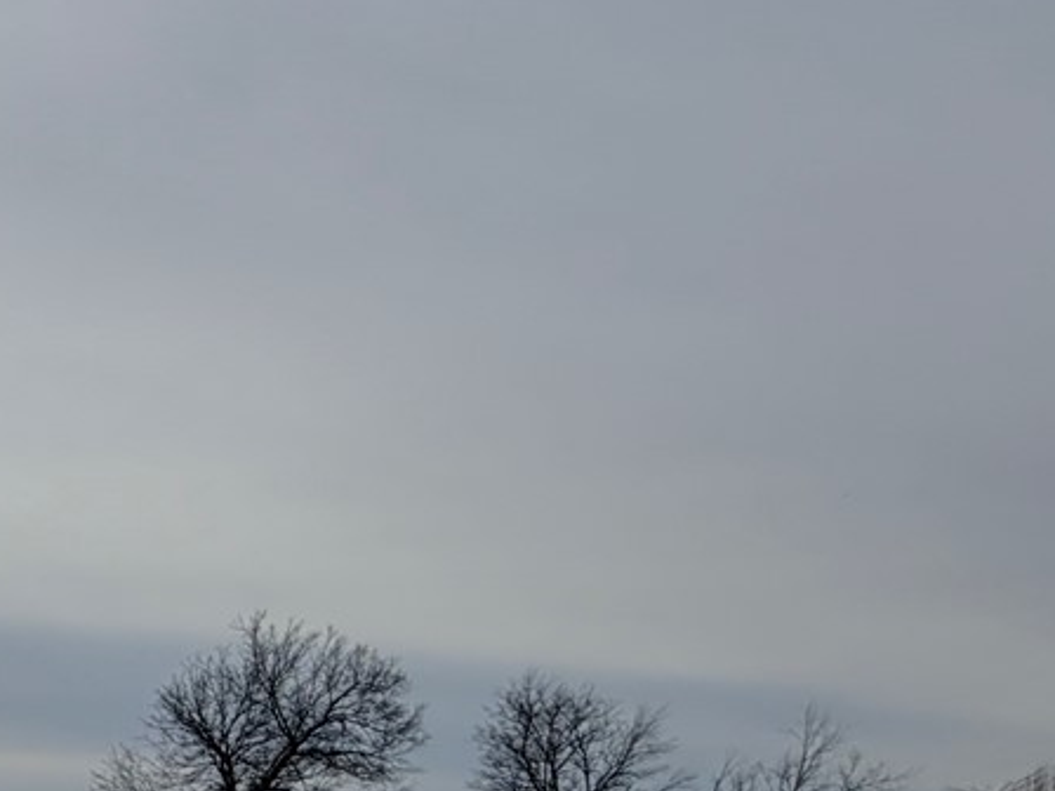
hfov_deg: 26.5
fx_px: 1829
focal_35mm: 60
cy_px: 890
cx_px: -367
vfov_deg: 22.9
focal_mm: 2.22
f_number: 2.2
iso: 20
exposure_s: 1/2092
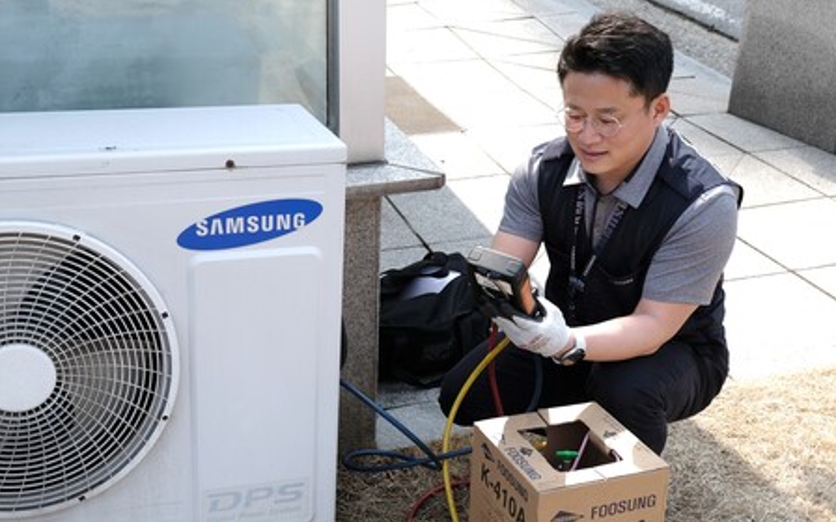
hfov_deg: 44.2
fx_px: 1025
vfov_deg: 28.6
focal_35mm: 45
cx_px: 347
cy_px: 300
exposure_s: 1/150
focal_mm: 22.3
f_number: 5.6
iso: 125
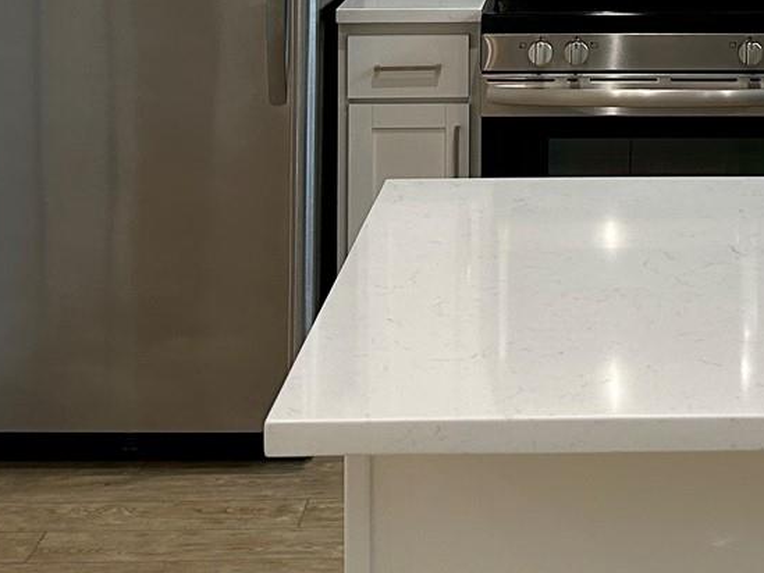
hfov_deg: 19.9
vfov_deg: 14.6
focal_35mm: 97
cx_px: 650
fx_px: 2141
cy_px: -160
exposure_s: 1/120
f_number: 1.5
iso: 125
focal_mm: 5.7
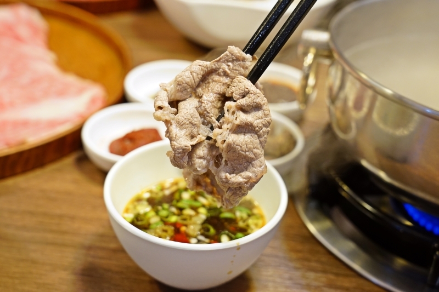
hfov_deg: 36.9
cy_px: 146
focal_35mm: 54
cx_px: 220
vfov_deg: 25.0
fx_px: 658
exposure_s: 1/60
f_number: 5.6
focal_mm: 54
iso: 1600
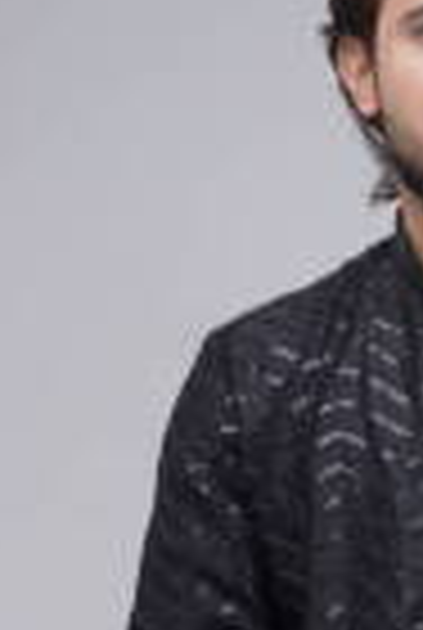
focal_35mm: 330
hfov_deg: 4.2
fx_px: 5787
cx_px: 495
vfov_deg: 6.2
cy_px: 724
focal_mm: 69
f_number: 5
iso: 200
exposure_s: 1/100
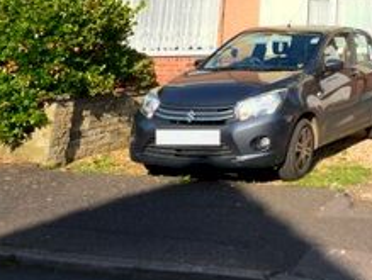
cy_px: -100
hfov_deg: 32.9
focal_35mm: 46
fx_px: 495
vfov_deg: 26.1
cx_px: 459
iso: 100
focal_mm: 10
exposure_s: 1/200
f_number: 7.1
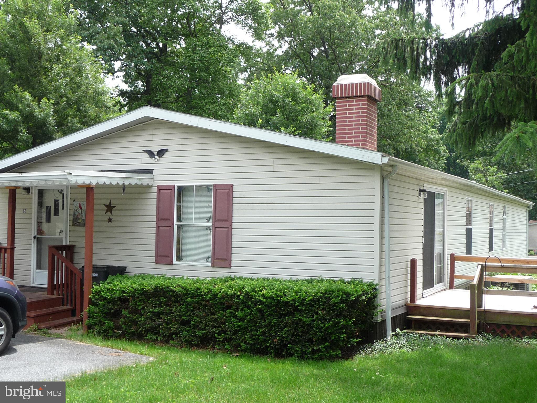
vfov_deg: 31.5
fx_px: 714
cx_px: 268
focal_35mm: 46
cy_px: 202
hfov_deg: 41.2
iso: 100
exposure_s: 1/320
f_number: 3.7
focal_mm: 6
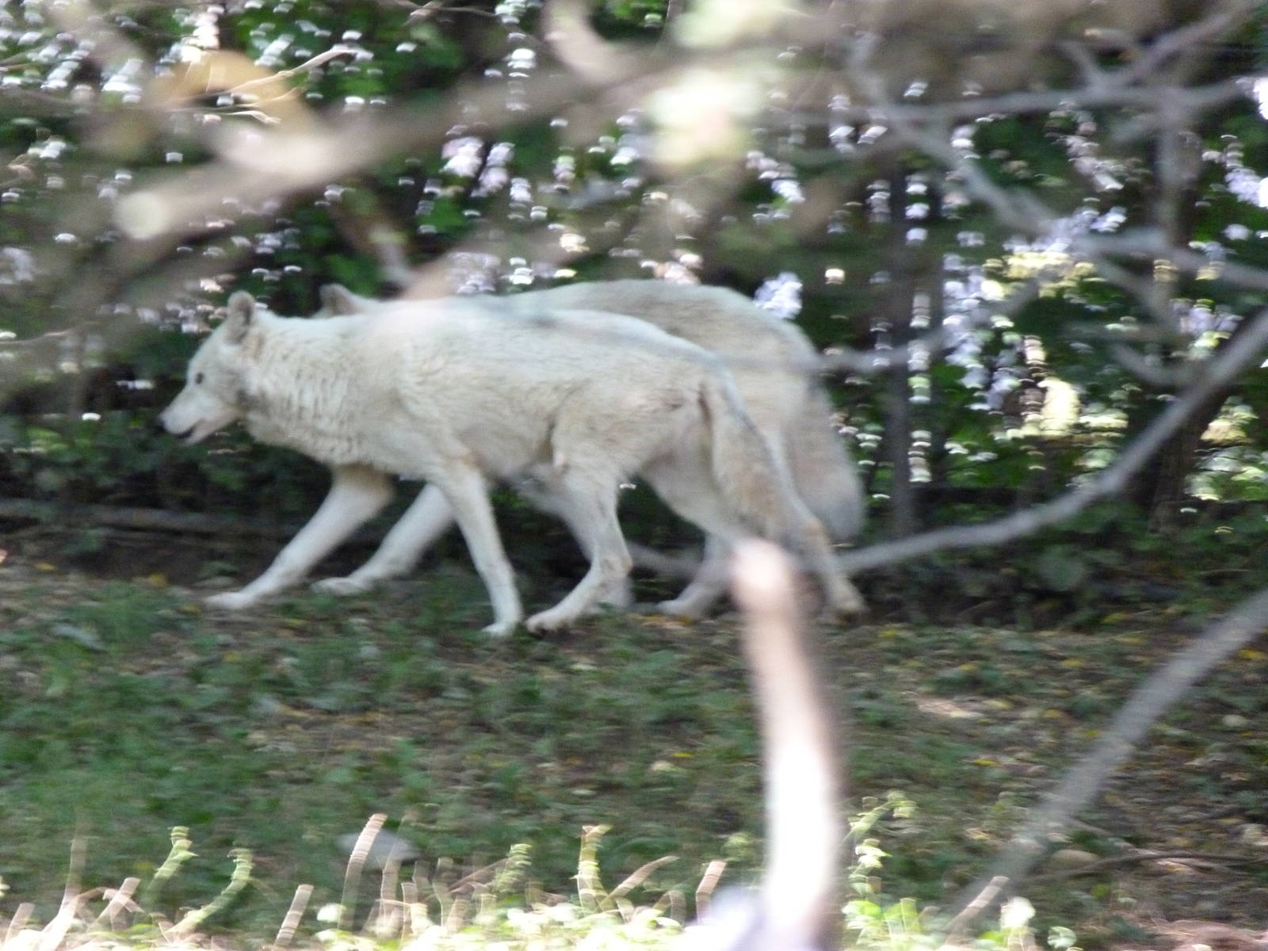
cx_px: 634
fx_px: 20586
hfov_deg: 3.5
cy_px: 476
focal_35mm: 562
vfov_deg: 2.6
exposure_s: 1/100
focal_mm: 101.1
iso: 800
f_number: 4.9
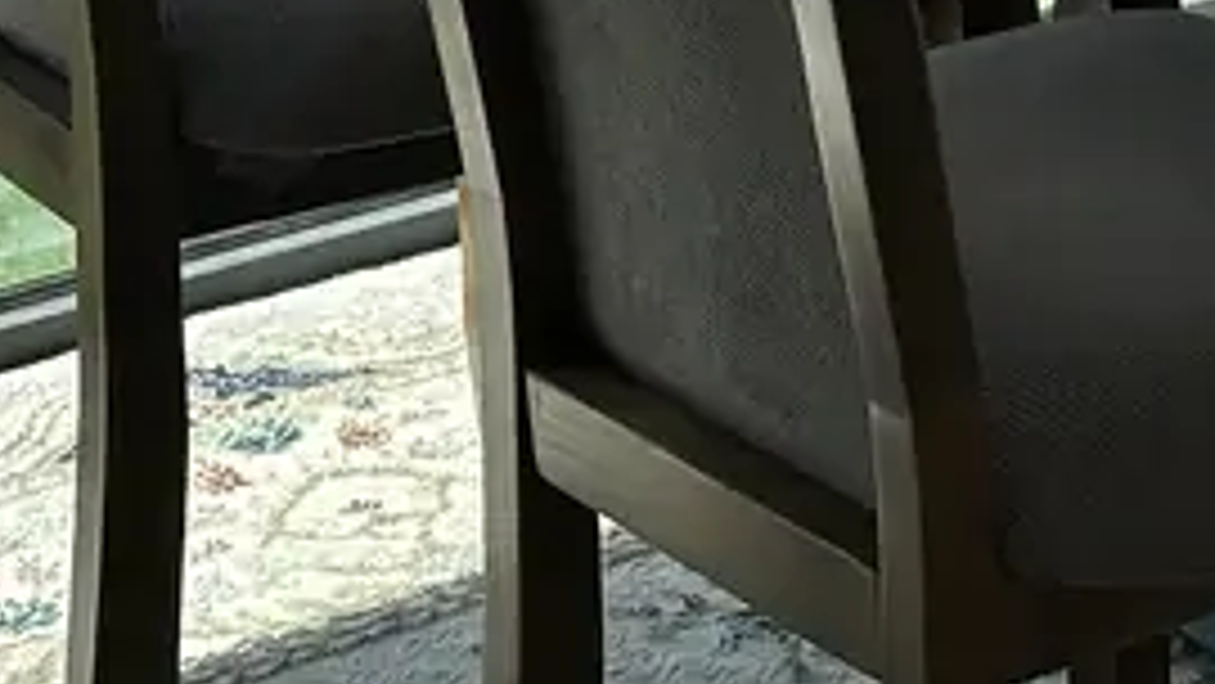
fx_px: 5607
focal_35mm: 174
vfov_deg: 6.7
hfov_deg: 12.3
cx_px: 1107
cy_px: -709
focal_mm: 6.86
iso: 64
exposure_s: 1/1171
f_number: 1.78
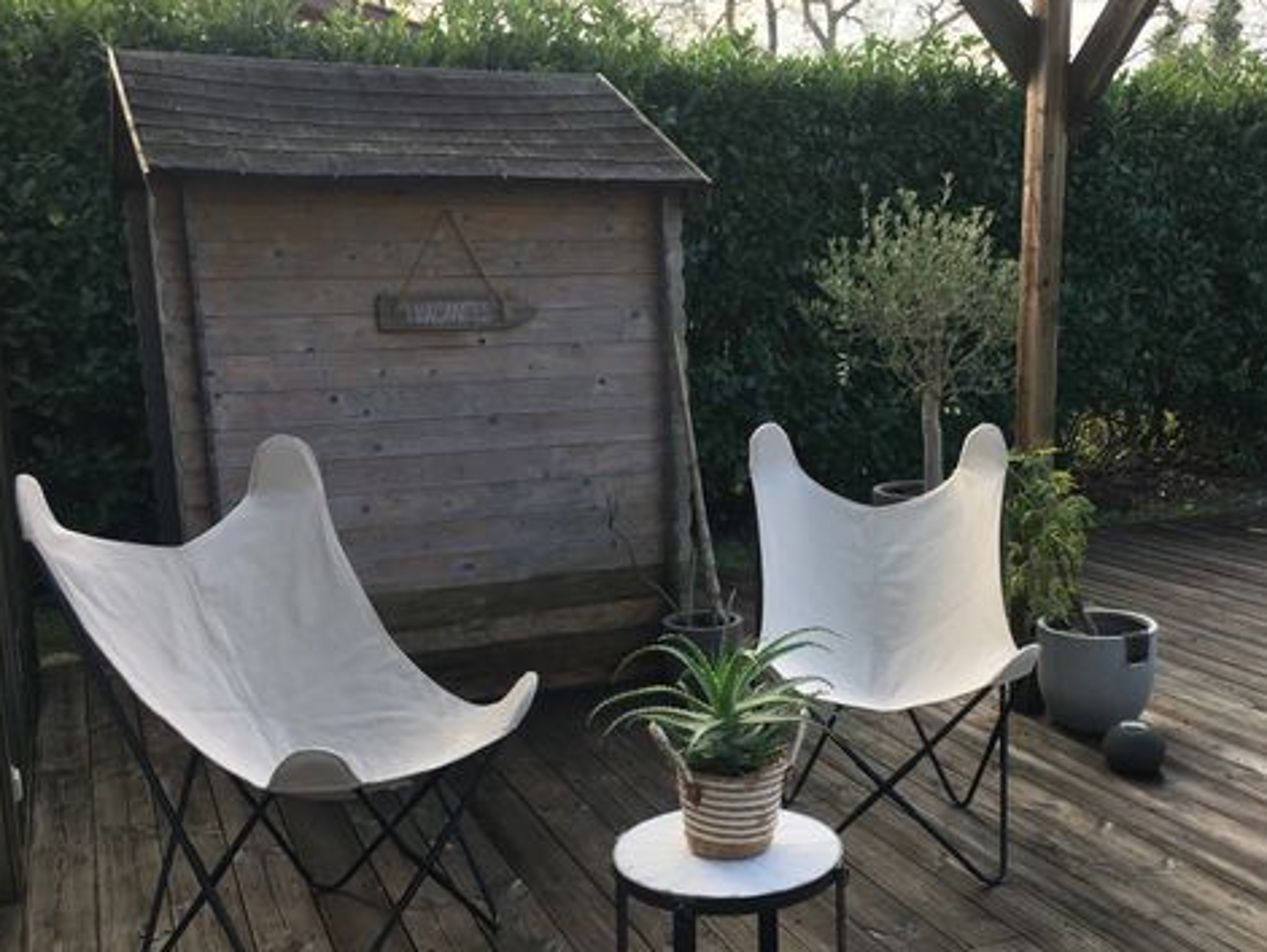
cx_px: 776
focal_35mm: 37
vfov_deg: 38.6
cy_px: 545
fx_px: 1355
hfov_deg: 49.7
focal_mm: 4.15
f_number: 2.2
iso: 25
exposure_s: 1/212
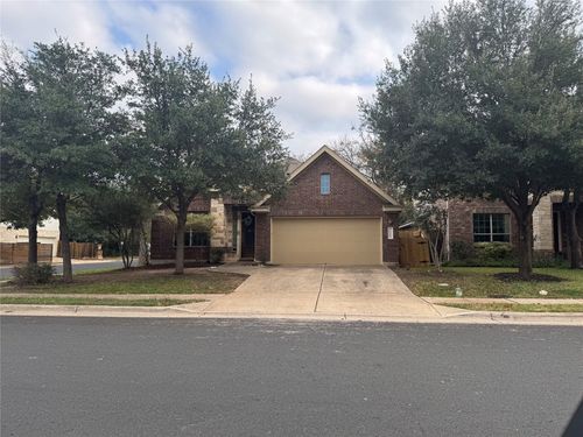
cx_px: 292
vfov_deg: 56.8
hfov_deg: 71.6
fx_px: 404
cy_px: 218
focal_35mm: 24
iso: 80
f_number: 1.78
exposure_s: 1/1151
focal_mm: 6.76
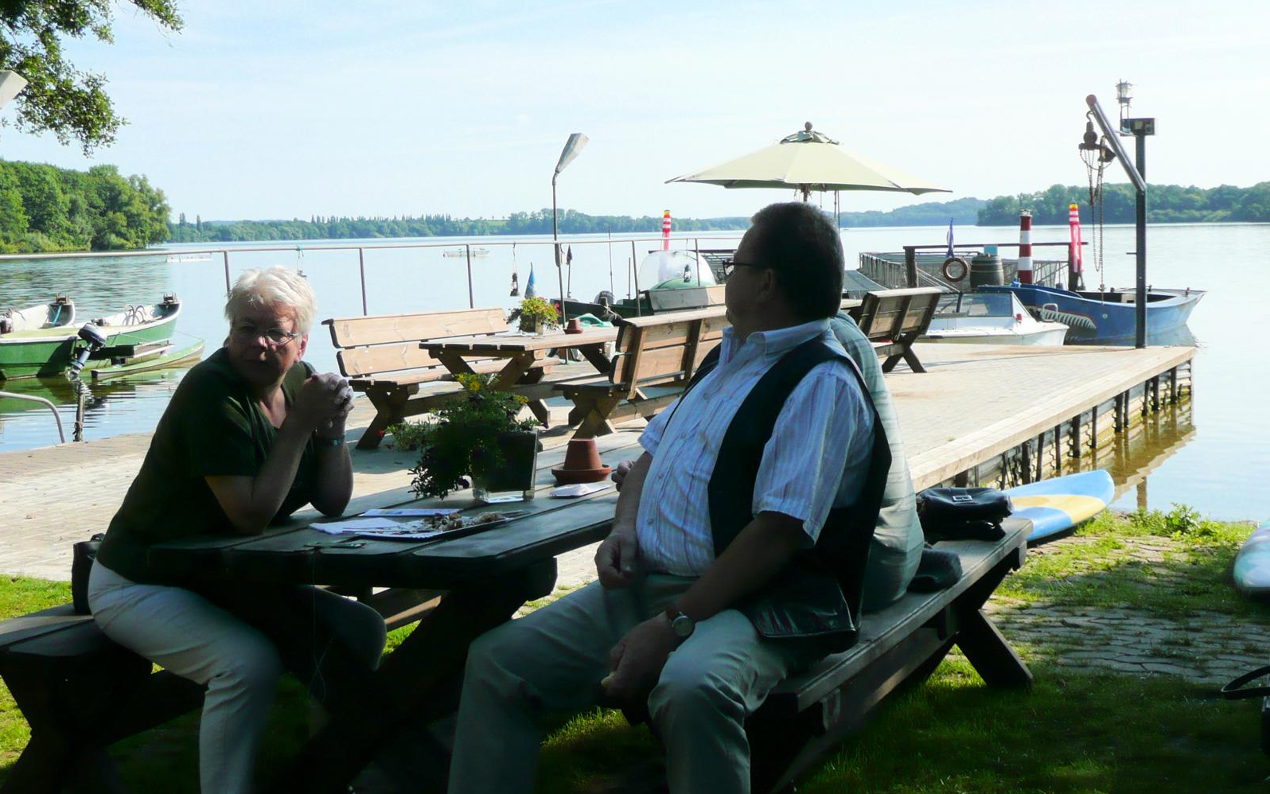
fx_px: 1765
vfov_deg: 25.3
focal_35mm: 51
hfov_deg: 39.6
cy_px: 332
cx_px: 635
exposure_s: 1/640
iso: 100
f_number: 4.2
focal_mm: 7.8
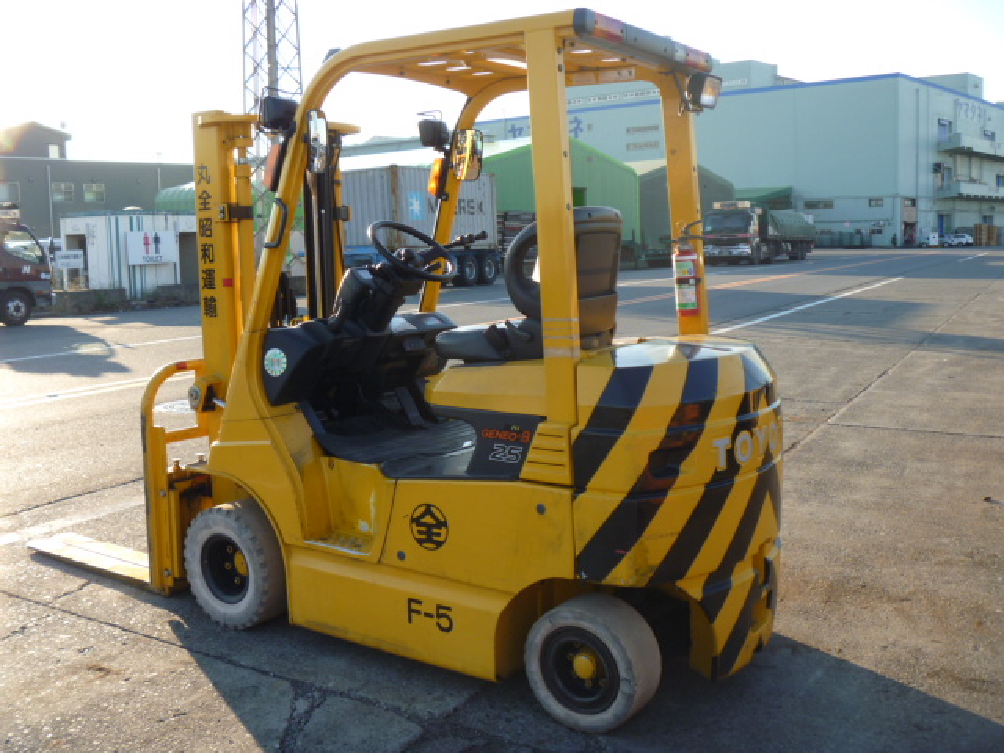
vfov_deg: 40.7
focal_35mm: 35
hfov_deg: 52.6
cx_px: 502
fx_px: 1015
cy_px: 376
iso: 80
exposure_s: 1/160
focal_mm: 6.3
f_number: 3.5
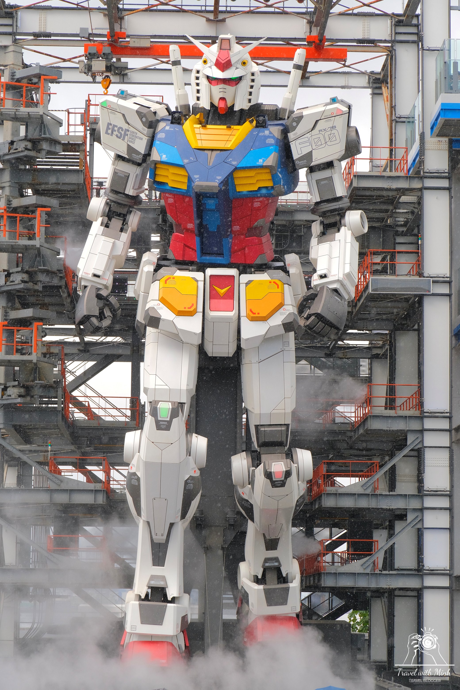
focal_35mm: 105
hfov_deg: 13.0
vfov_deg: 19.5
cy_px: 345
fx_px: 2012
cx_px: 230
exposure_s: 1/1100
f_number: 6.3
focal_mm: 70
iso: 800
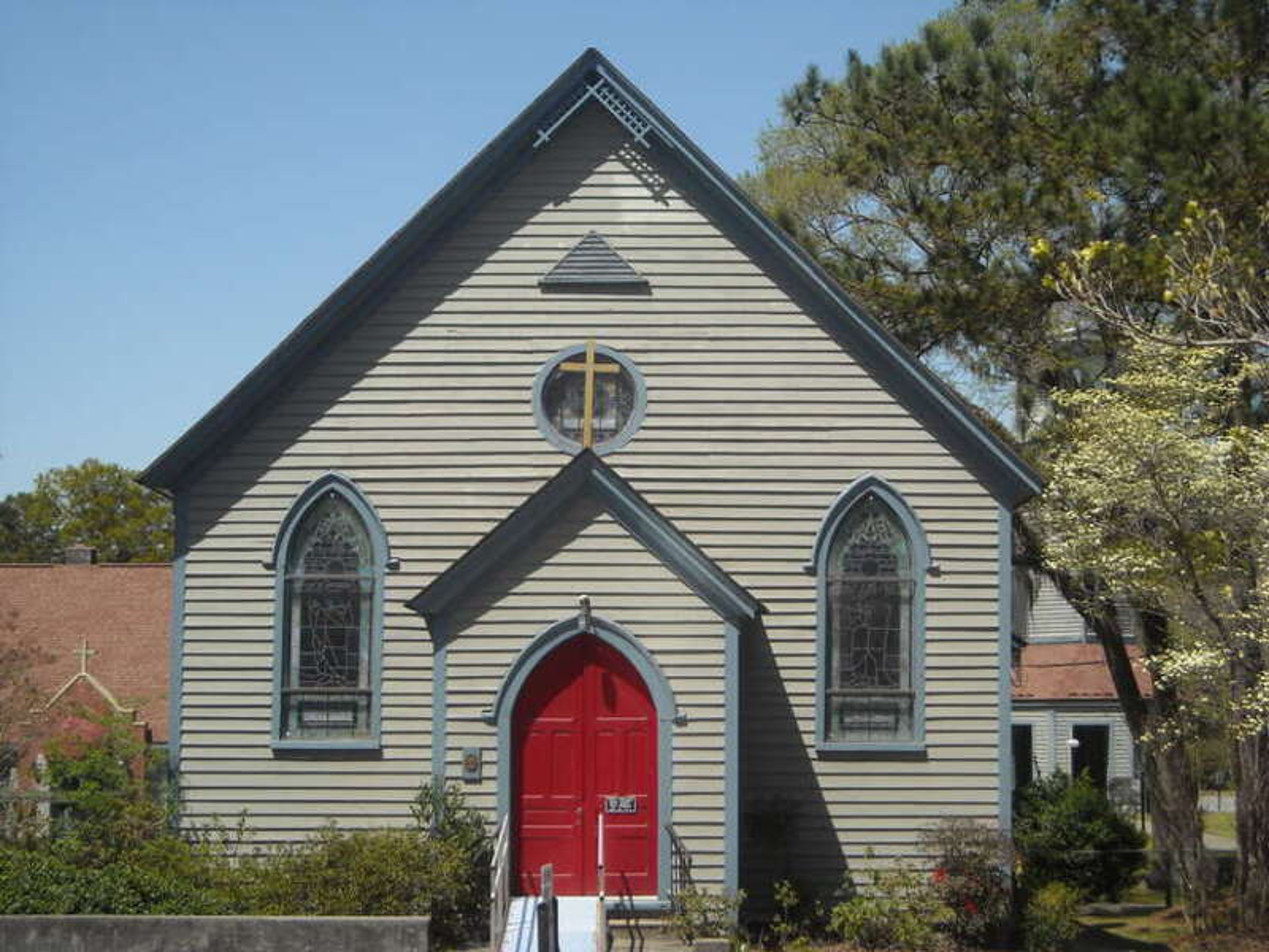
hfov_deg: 25.7
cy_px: 476
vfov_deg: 19.4
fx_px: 2786
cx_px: 634
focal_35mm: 76
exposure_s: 1/840
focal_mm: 12.3
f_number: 3.9
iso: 64
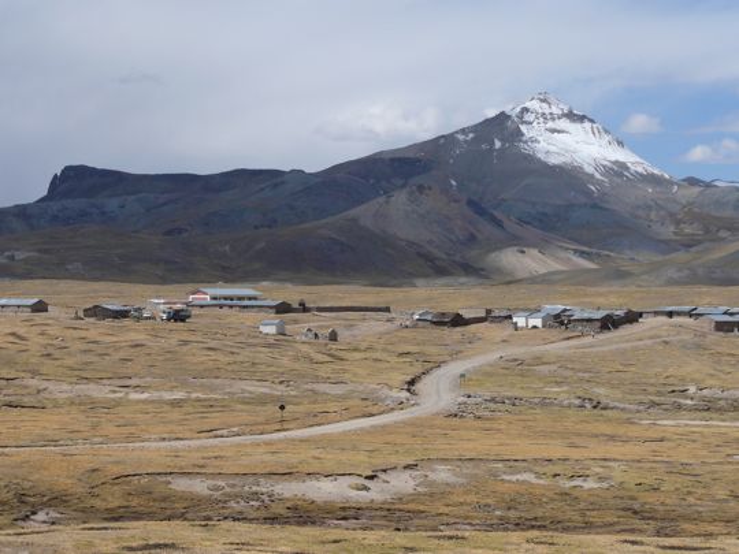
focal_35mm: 95
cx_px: 370
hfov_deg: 20.7
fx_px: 2028
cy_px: 277
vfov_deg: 15.6
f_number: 6.3
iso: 80
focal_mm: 14.1
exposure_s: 1/500
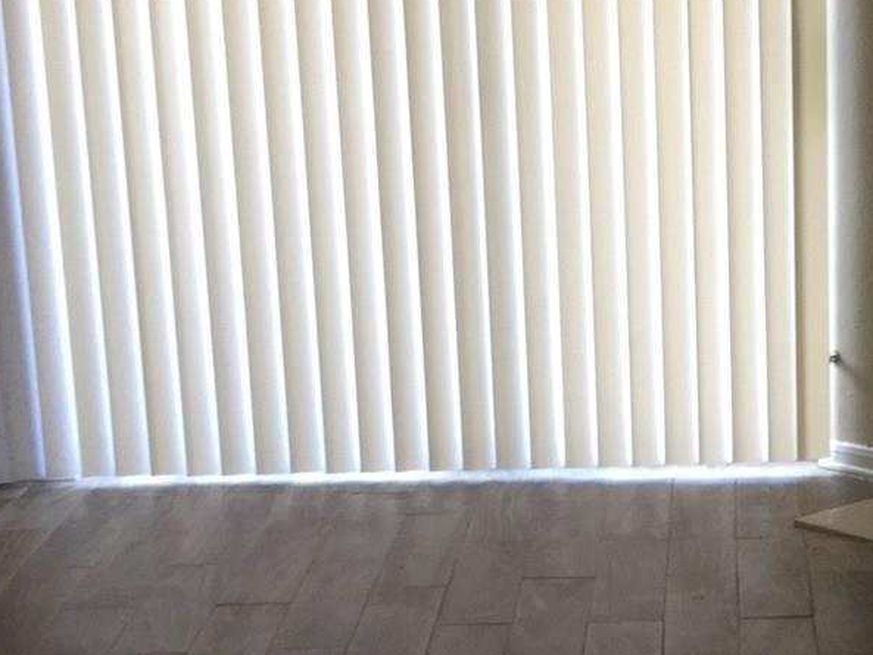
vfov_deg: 13.8
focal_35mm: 107
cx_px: 972
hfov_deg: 17.7
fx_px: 2699
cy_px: 508
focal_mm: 3.3
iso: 50
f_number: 2.4
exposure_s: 1/30
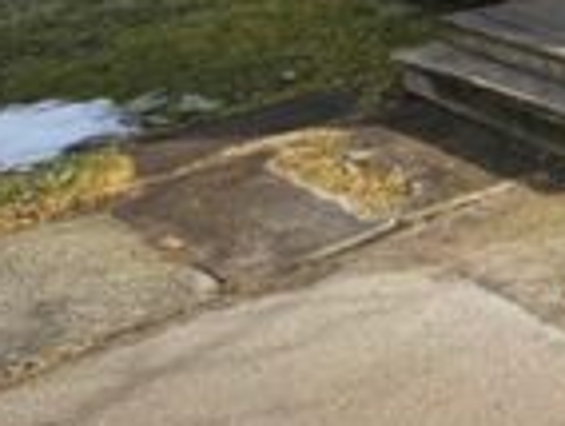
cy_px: -237
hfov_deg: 22.1
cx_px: 971
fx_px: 997
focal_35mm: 61
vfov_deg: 20.2
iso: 50
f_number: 2.2
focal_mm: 2.2
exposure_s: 1/2043
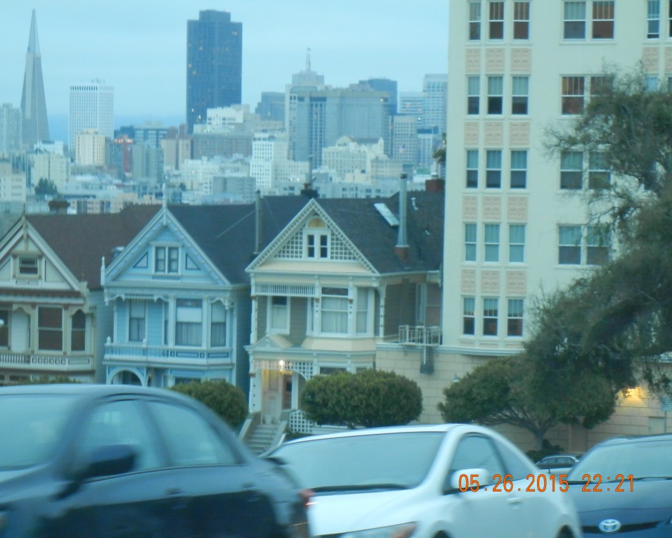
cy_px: 269
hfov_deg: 13.9
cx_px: 320
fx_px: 2765
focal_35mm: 139
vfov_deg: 11.1
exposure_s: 1/5.3
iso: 200
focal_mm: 24
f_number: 4.6
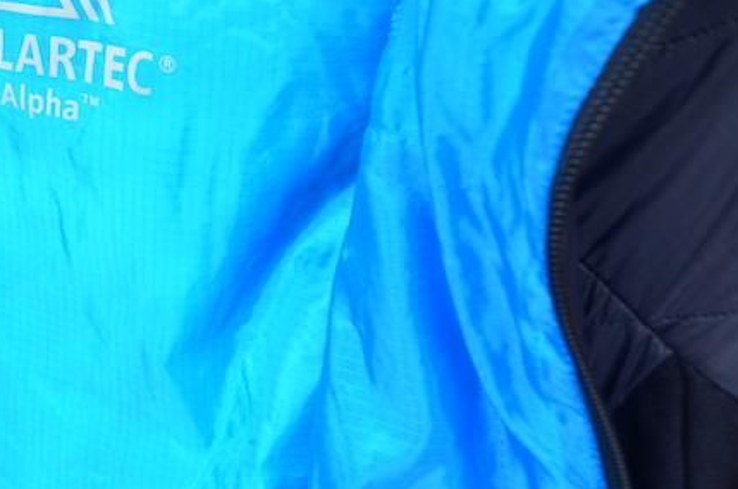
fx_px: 1145
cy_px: 79
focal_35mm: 56
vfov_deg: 23.6
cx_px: 60
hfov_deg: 33.6
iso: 500
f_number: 6.3
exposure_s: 1/160
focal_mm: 20
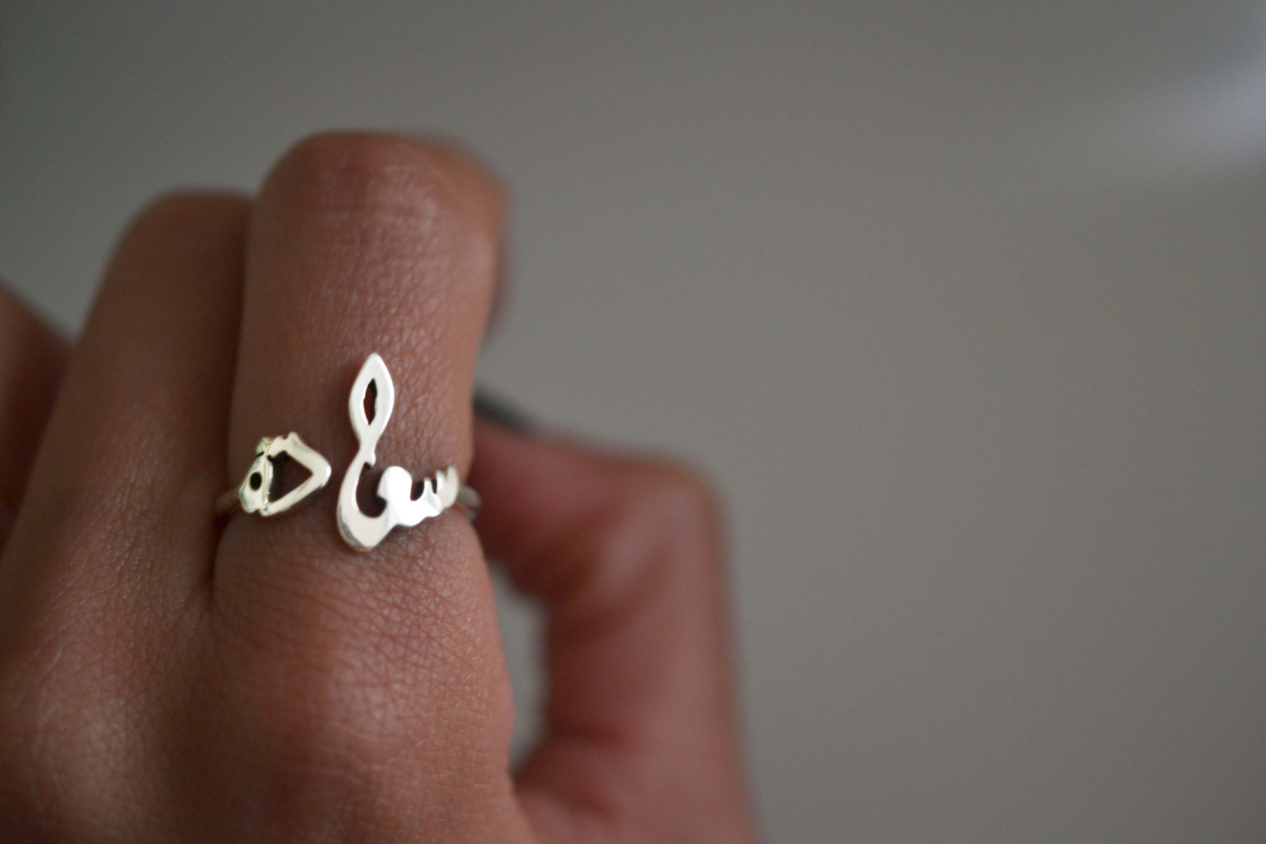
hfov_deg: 33.4
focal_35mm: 60
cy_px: 422
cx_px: 633
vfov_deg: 22.6
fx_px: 2110
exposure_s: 1/40
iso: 320
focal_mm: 40
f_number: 3.2
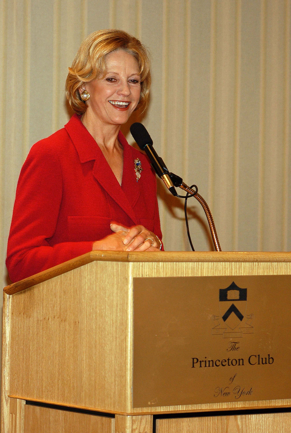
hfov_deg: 10.0
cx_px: 146
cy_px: 216
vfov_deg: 14.8
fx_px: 1664
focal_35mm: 138
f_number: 5
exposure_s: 1/50
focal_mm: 92
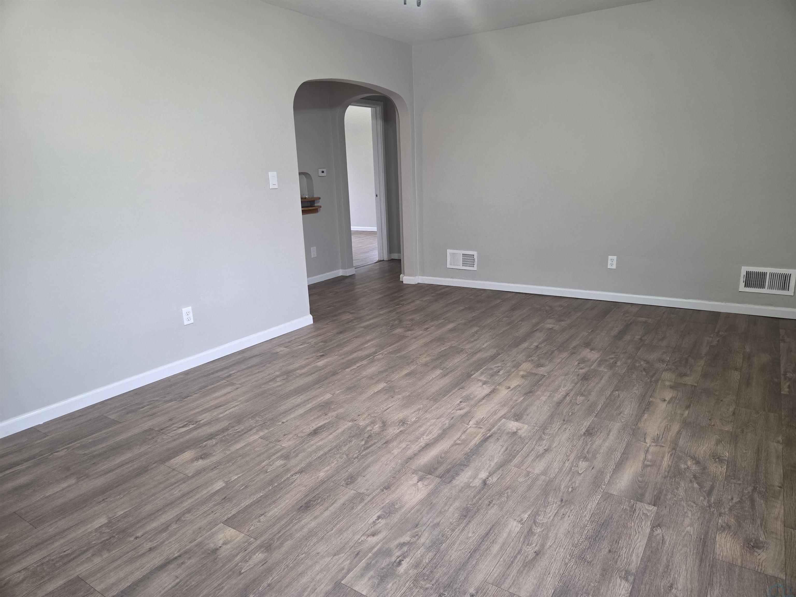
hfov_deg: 73.9
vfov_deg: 58.9
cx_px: 398
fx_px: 529
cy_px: 298
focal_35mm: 23
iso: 400
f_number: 1.8
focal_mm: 5.4
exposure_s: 1/60
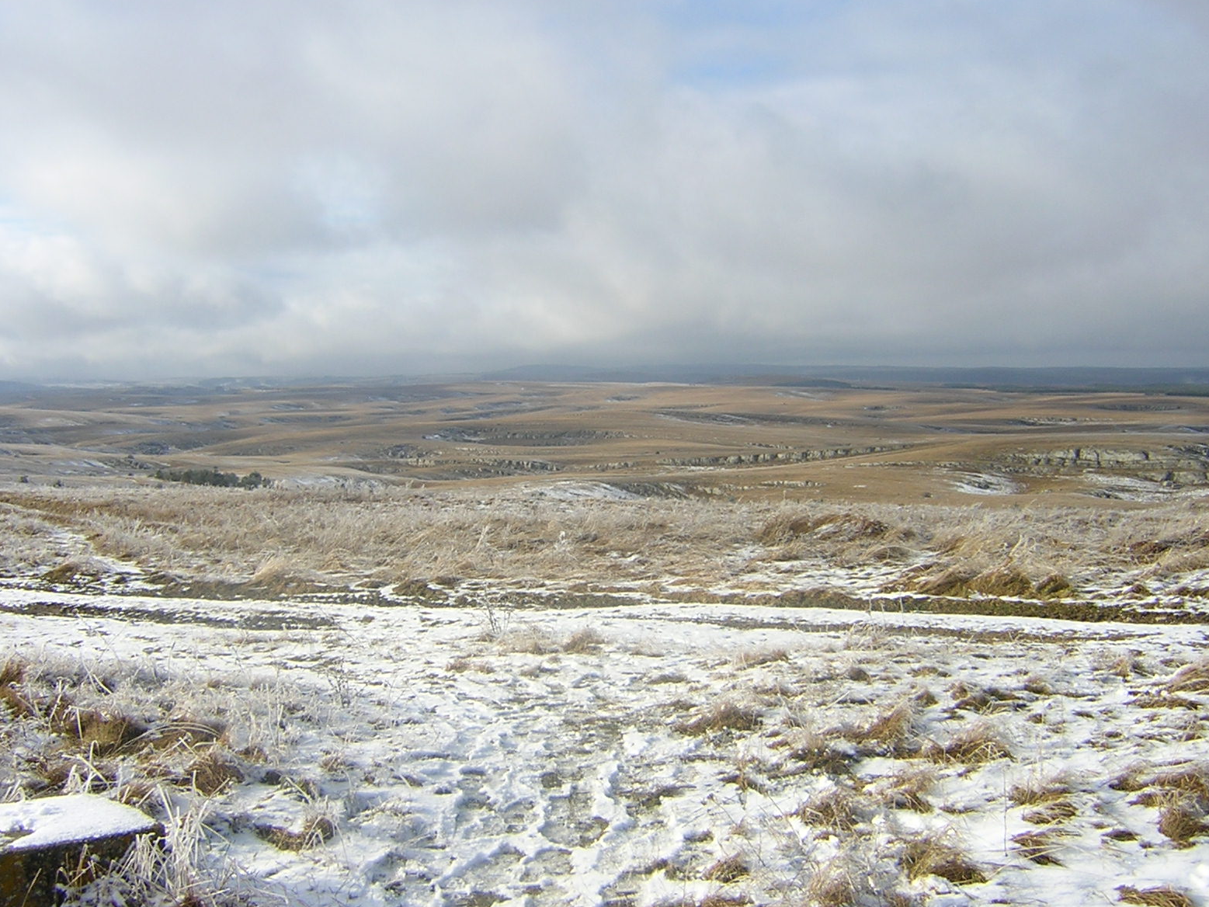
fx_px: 1292
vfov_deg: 38.7
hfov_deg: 50.1
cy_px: 449
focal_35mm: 37
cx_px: 620
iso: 100
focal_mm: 4.7
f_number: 5.2
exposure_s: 1/316
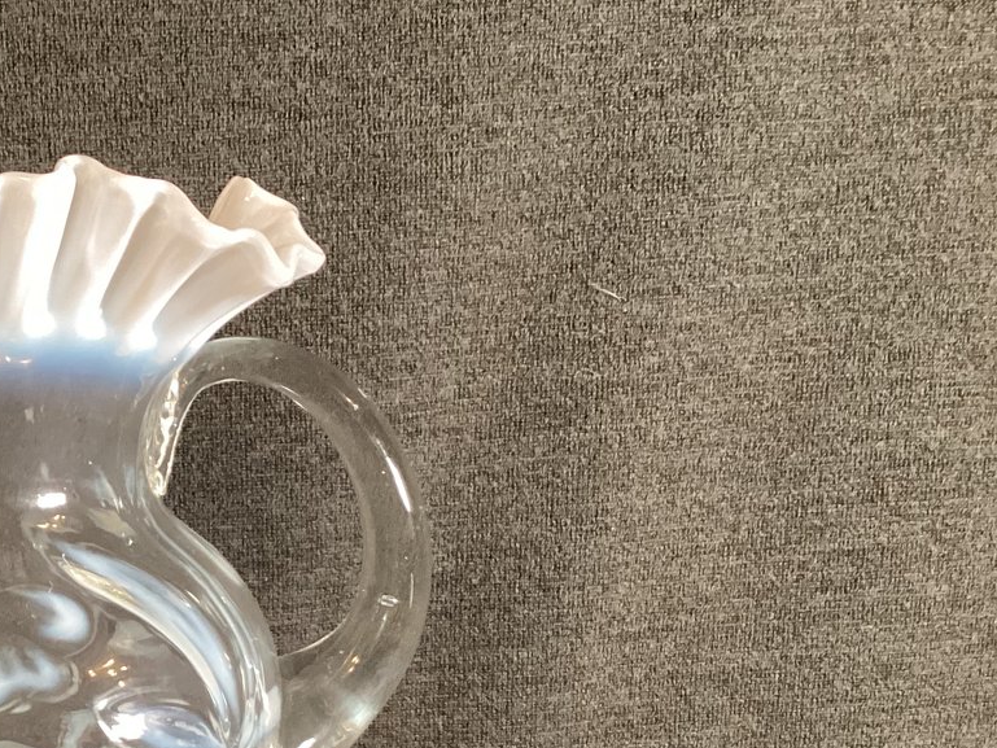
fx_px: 1757
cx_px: 50
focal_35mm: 61
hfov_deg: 30.0
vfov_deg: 23.3
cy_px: 705
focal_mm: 3.3
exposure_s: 1/60
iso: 250
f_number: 2.4
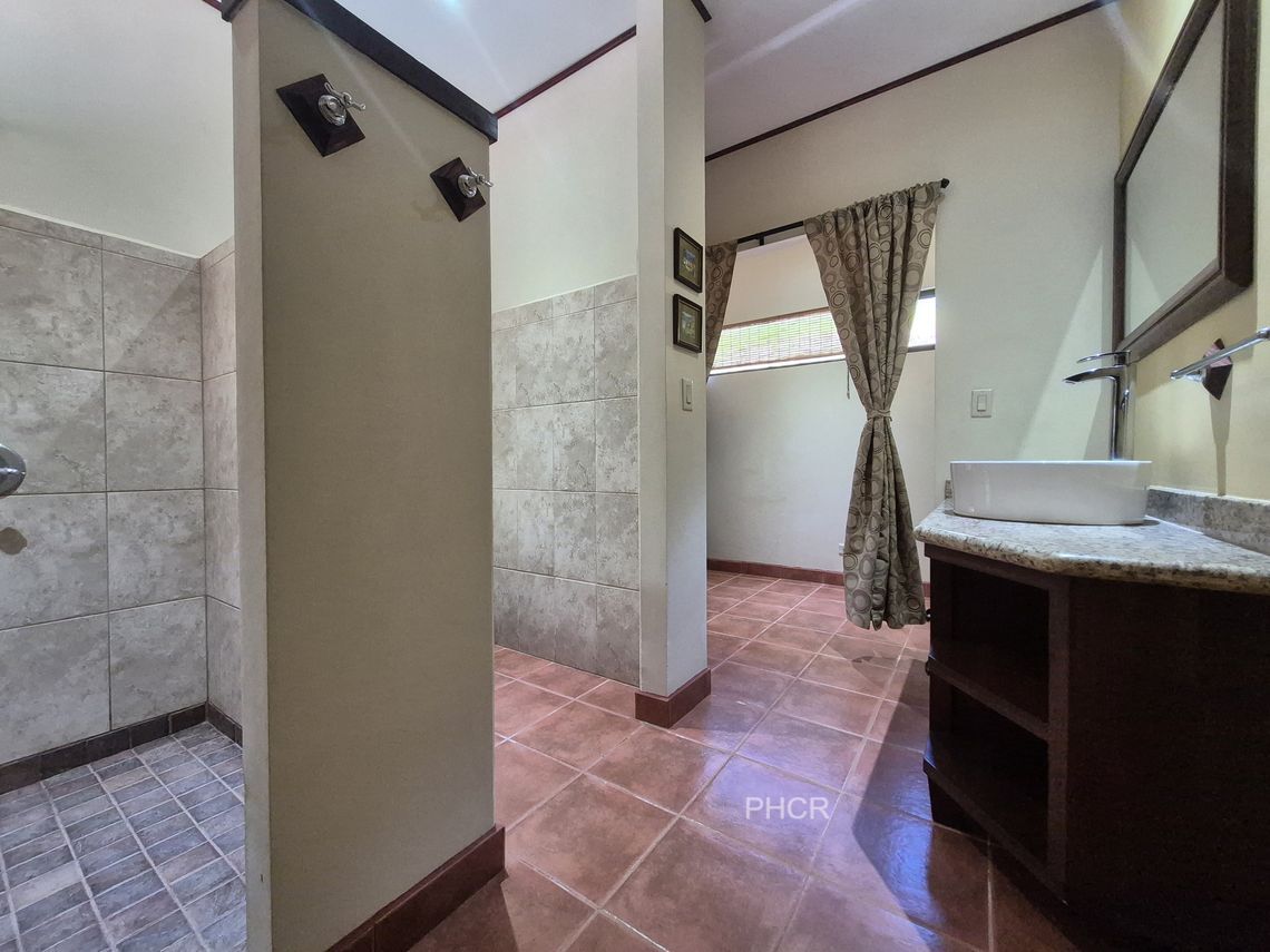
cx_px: 635
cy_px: 476
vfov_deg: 89.9
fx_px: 477
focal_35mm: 13
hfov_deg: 106.2
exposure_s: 1/60
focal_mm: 1.74
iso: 800
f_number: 2.2
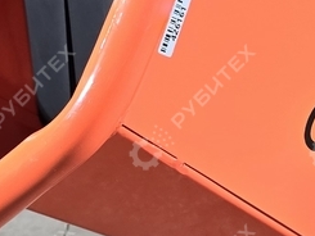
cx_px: 316
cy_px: 177
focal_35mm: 135
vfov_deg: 11.0
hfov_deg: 14.4
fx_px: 1229
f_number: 1.7
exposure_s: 1/180
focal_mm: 6.3
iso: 125
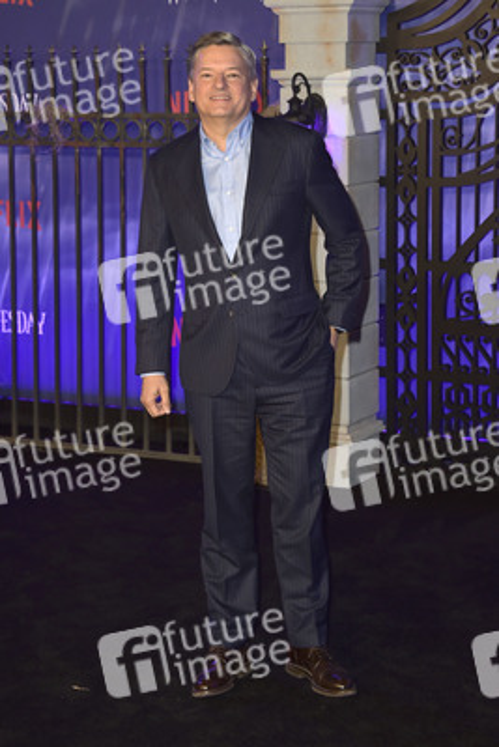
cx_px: 250
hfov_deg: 20.9
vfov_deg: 30.9
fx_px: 1350
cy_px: 374
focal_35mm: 65
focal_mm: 65
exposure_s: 1/250
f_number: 6.3
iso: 800
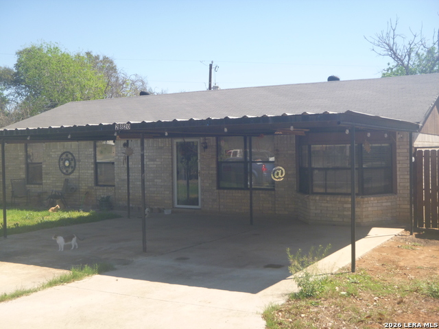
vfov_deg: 32.9
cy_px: 164
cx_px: 220
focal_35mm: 44
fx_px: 558
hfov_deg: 42.9
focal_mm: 7.9
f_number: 4.7
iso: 100
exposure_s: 1/200
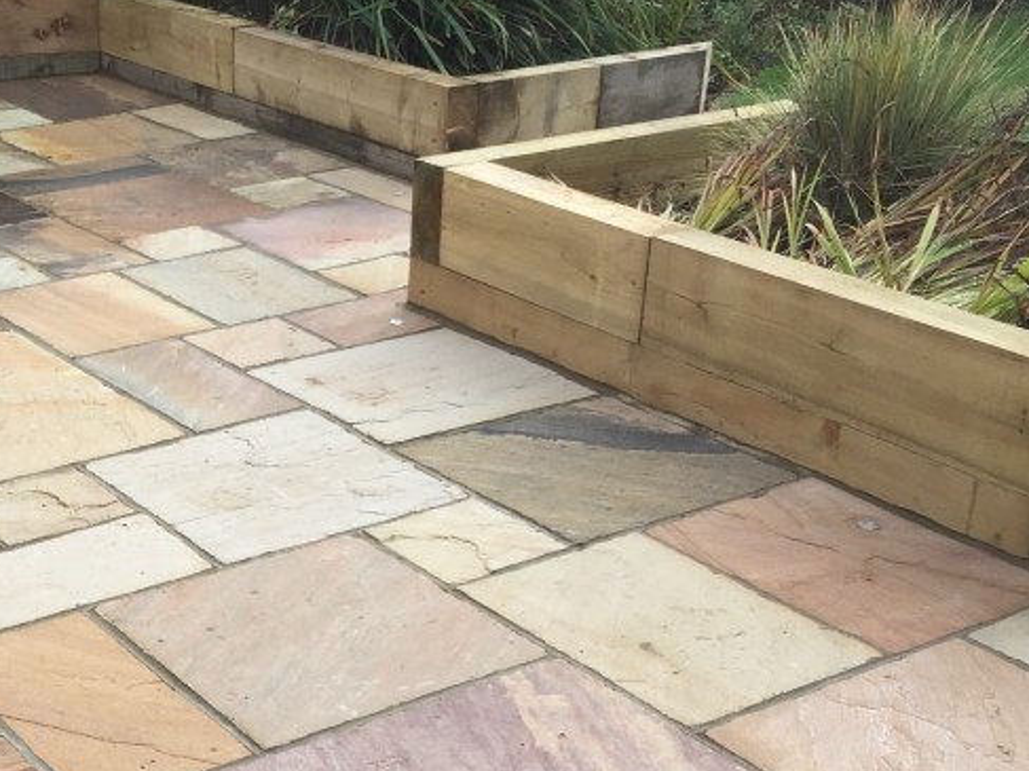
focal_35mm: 61
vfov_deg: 23.8
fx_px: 1813
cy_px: 553
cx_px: 152
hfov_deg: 30.6
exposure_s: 1/231
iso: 32
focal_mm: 4.15
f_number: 2.2
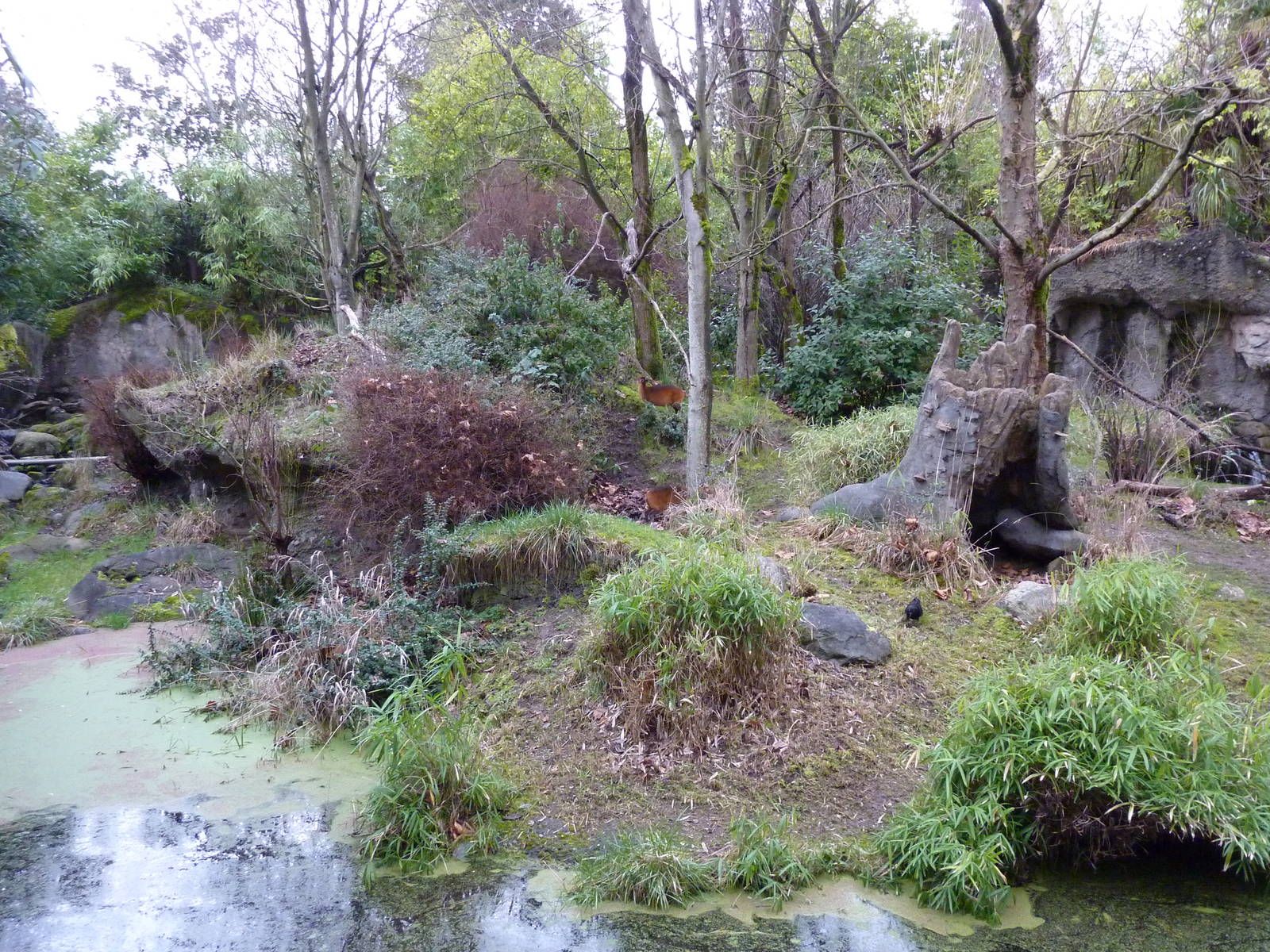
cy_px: 476
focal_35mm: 29
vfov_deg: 48.2
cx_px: 635
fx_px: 1064
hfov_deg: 61.7
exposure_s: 1/100
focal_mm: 4.7
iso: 400
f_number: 3.4
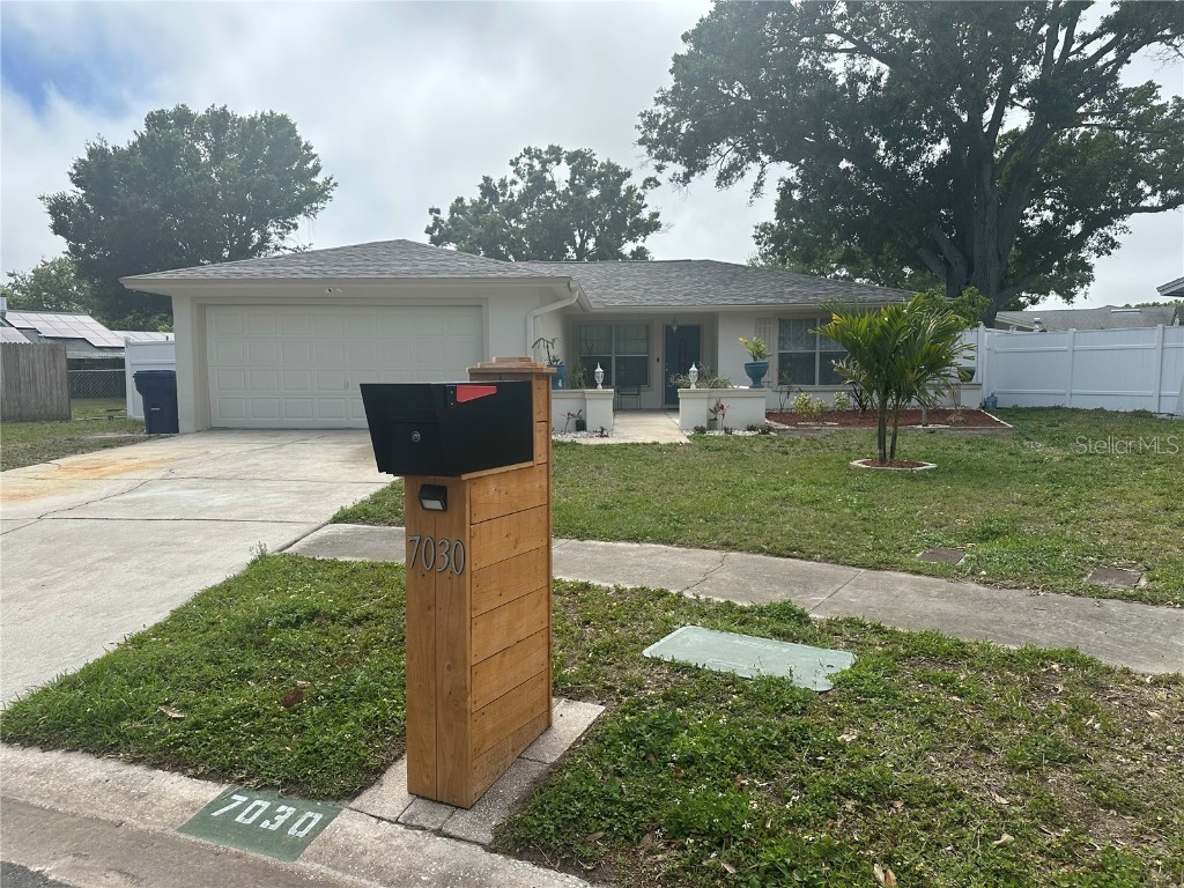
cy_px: 444
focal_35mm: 24
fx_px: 821
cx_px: 592
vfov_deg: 56.8
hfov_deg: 71.6
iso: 80
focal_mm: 6.86
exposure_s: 1/4762
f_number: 1.78
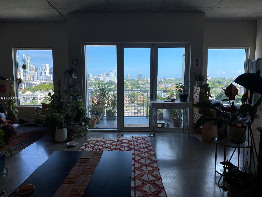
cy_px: 98
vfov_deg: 53.1
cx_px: 131
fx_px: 197
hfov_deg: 67.3
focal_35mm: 26
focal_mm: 4.25
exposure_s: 1/1063
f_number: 1.8
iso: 32
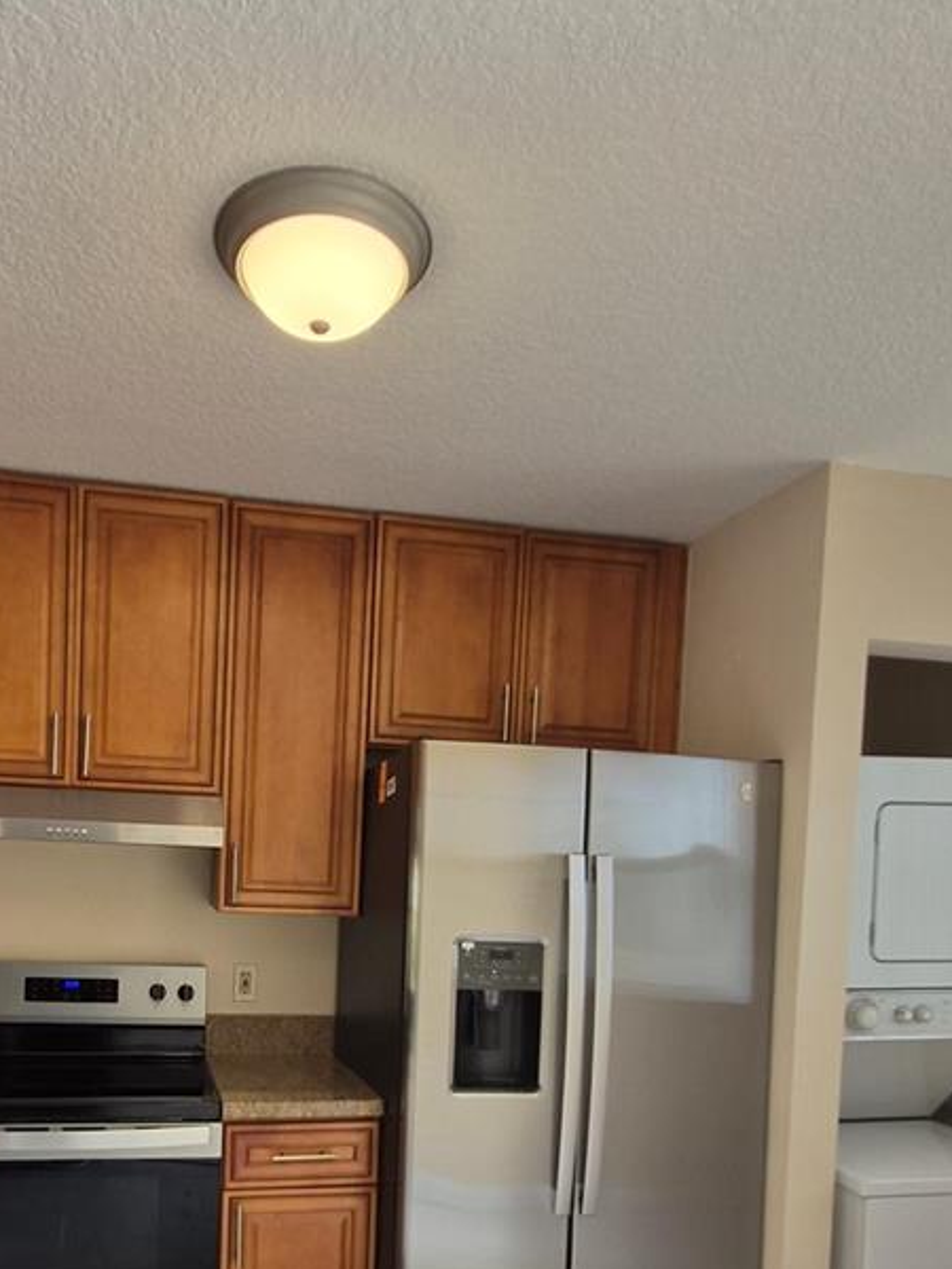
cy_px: 926
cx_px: 322
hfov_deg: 52.1
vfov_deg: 64.0
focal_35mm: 26
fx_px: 953
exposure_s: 1/60
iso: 40
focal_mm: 1.7
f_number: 2.2
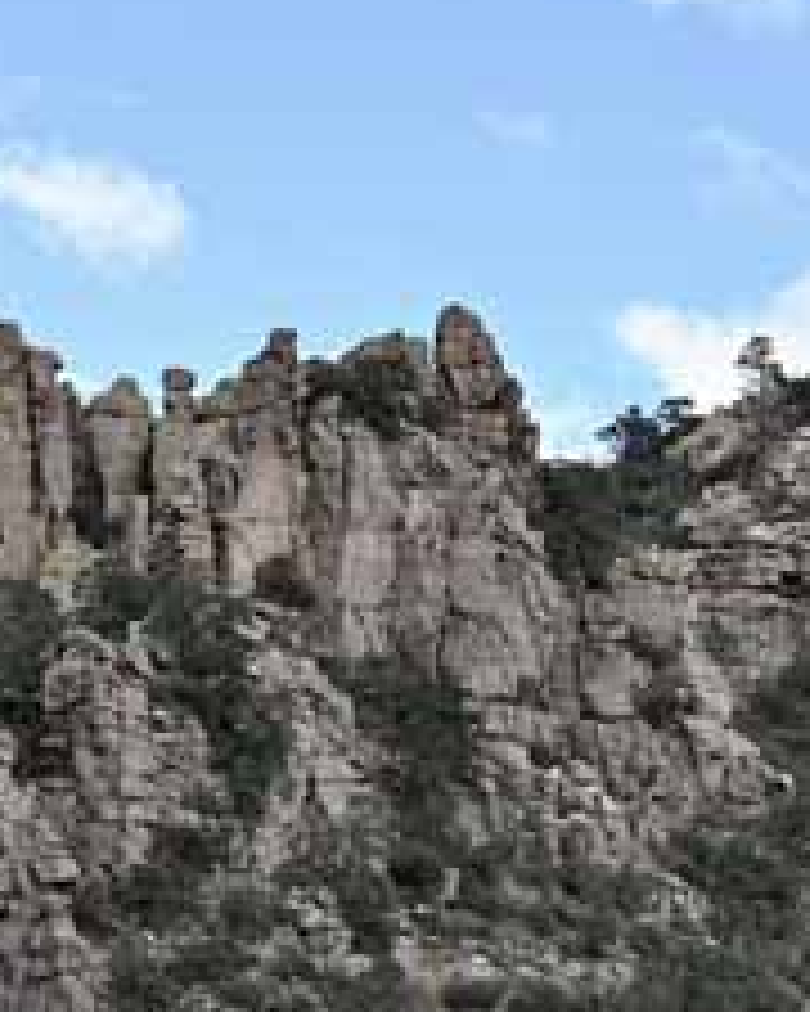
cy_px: 702
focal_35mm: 147
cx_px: 976
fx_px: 4405
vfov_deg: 13.1
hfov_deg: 10.3
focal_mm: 44
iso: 100
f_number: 5
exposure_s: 1/500
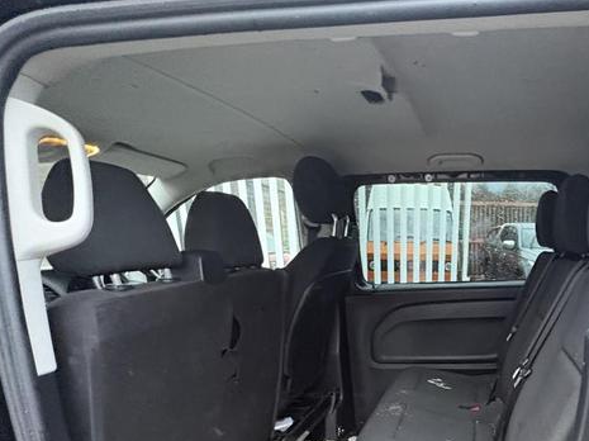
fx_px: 459
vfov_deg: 46.0
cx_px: 436
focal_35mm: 27
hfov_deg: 62.0
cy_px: 403
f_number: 2.2
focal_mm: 2.22
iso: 800
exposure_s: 1/60
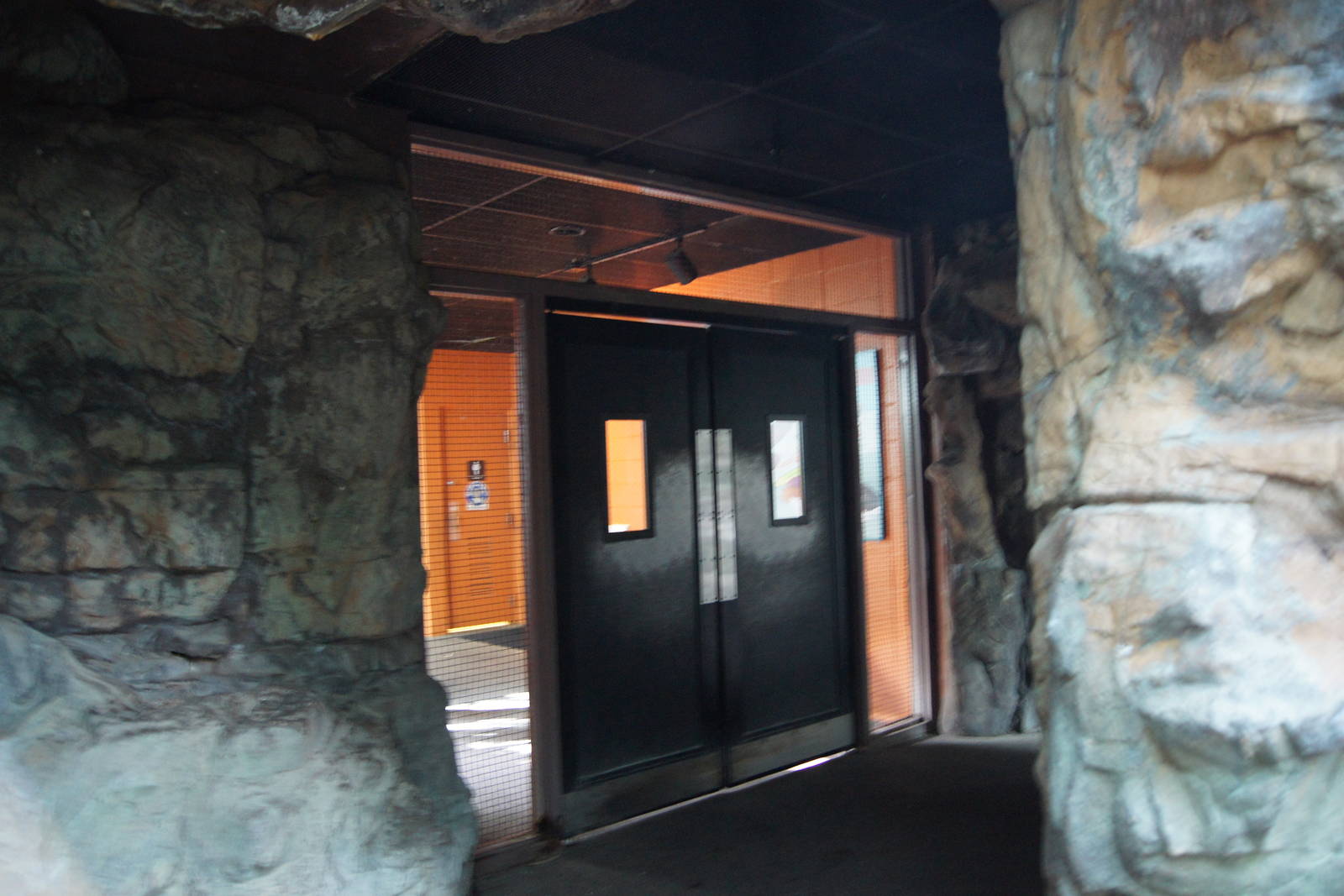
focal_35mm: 27
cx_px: 672
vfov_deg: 47.9
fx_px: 1008
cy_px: 448
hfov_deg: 67.4
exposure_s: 1/8
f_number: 3.5
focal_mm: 18
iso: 1600
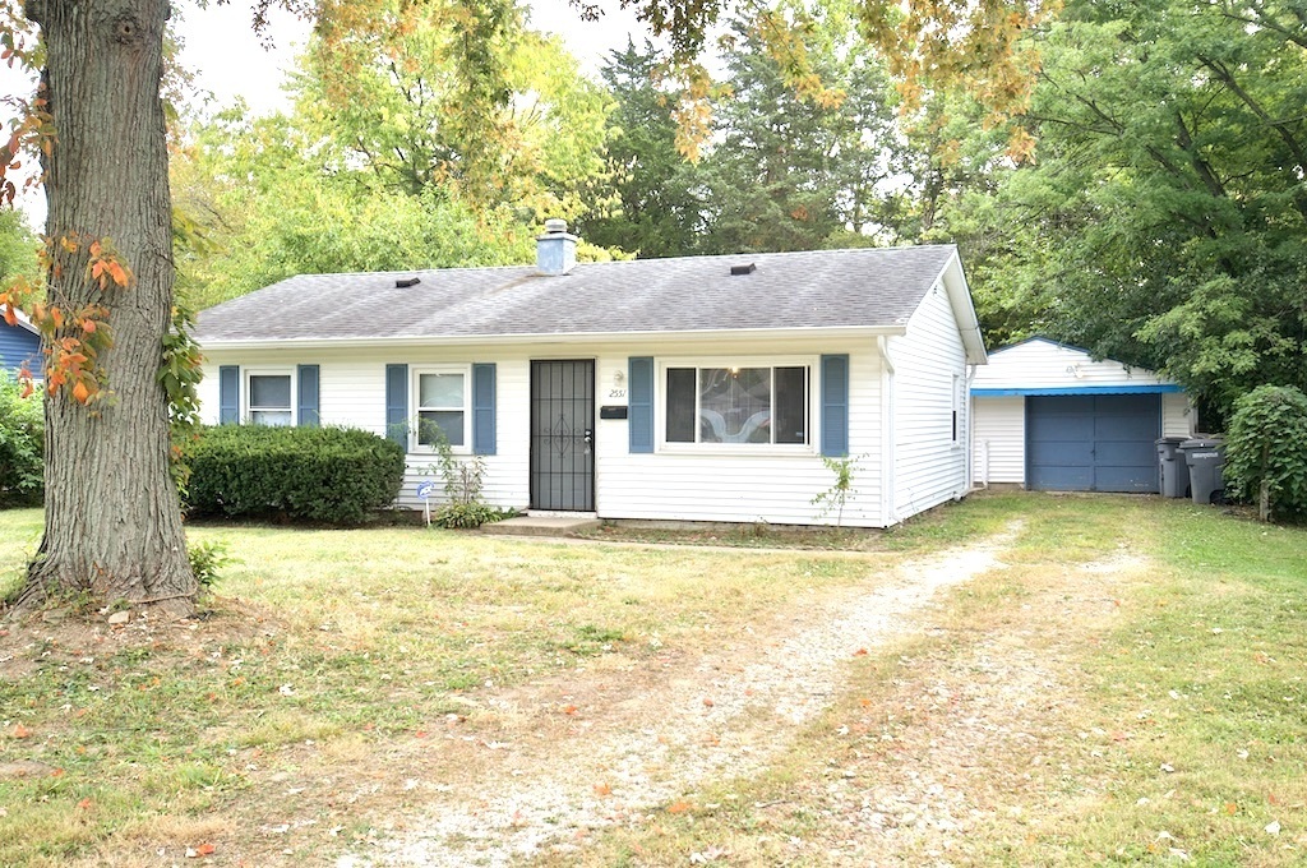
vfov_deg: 39.9
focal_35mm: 33
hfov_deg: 57.3
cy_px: 434
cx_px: 654
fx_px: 1197
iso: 200
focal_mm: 22
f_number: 7.1
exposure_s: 1/200
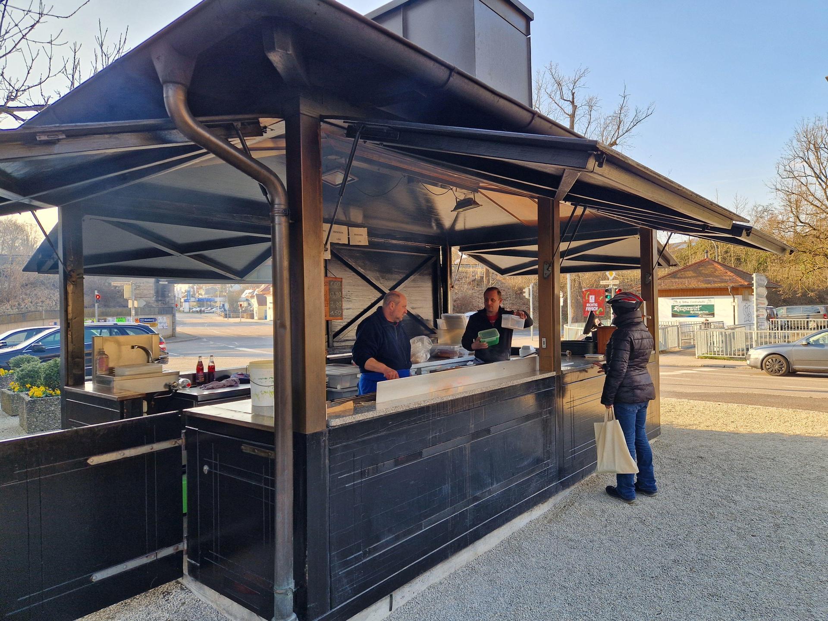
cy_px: 310
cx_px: 414
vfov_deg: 58.9
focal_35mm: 23
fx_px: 550
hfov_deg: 73.9
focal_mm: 5.4
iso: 50
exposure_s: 1/246
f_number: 1.8
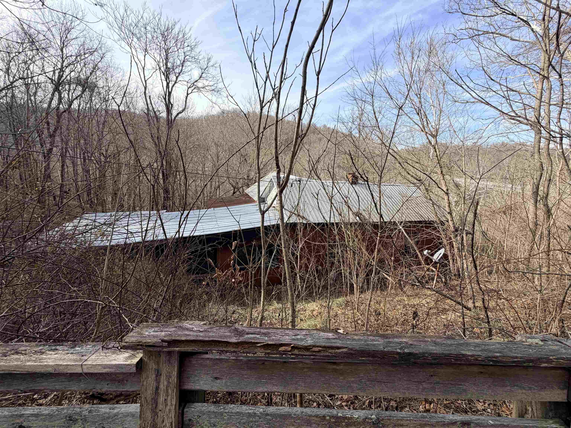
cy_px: 214
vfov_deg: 85.7
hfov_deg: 102.1
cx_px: 286
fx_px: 231
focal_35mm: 14
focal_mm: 2.22
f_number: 2.2
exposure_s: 1/602
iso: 40
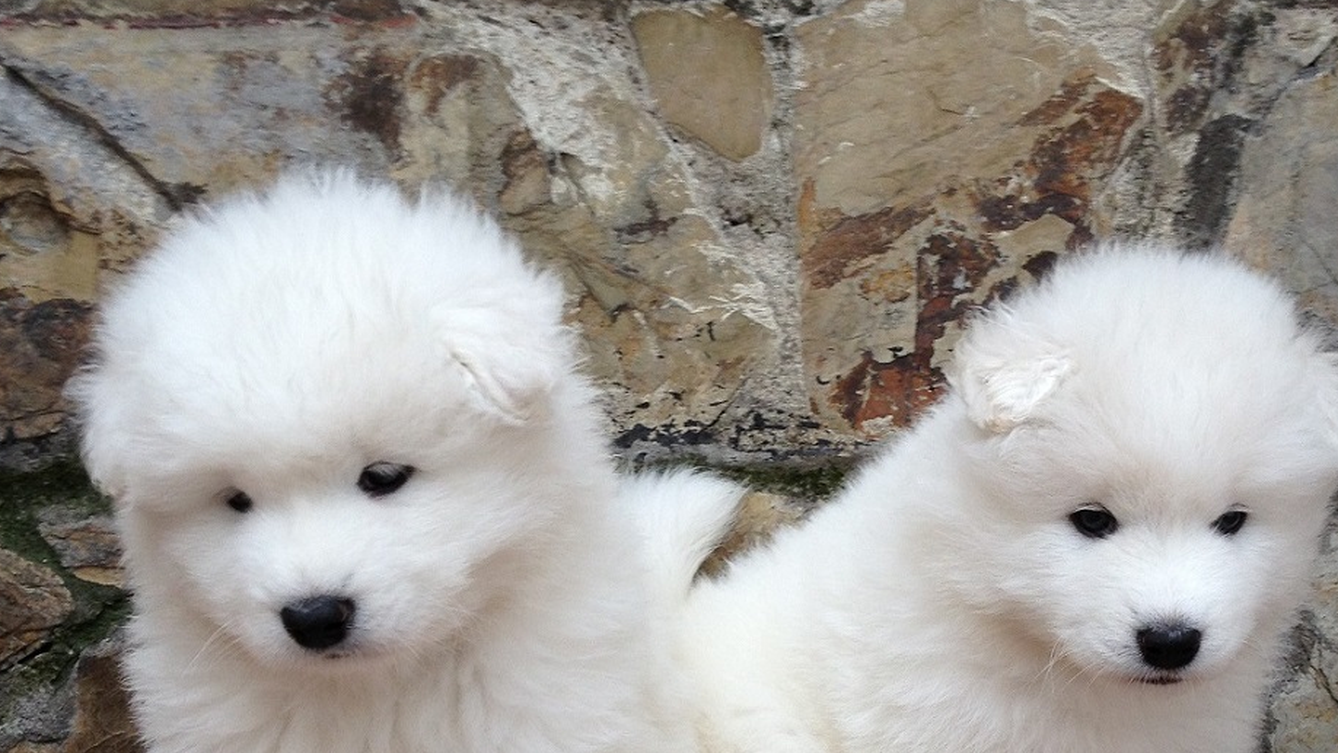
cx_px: 769
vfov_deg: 19.4
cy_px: 693
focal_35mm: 61
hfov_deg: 34.3
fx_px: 2165
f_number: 2.4
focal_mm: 4.28
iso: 50
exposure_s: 1/169
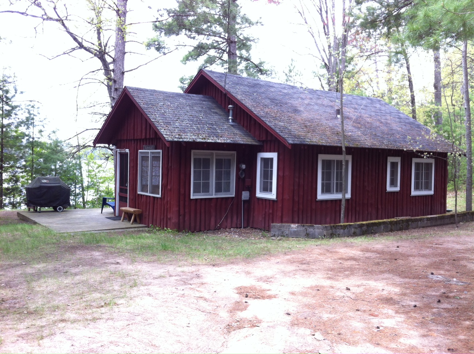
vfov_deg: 40.6
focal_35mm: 35
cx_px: 237
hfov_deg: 52.7
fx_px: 479
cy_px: 177
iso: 80
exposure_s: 1/167
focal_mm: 3.85
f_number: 2.8
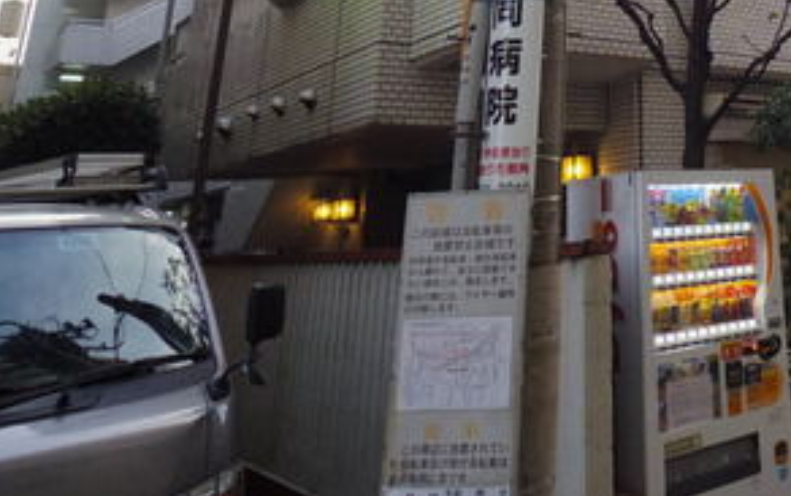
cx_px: 761
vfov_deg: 29.3
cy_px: -111
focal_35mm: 37
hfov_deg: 45.8
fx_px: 798
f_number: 3.7
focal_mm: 3.8
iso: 640
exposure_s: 1/30
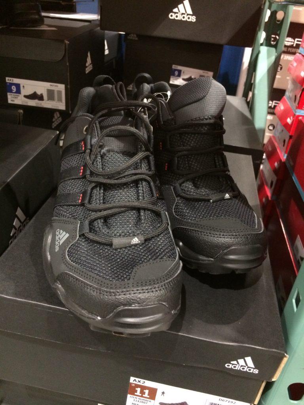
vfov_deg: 61.7
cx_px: 152
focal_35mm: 29
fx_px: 340
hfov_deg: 48.2
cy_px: 202
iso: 400
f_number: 2.2
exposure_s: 1/15
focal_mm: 4.15
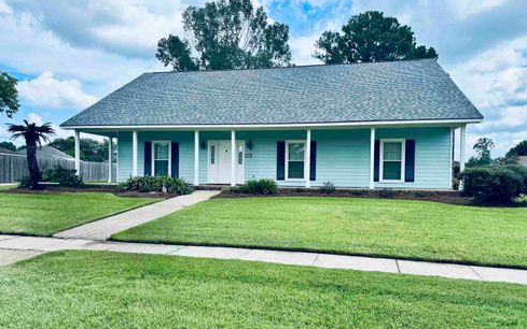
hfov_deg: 70.4
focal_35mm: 26
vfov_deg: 47.6
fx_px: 374
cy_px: 181
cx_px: 260
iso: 80
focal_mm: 6.76
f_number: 1.78
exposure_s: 1/3247
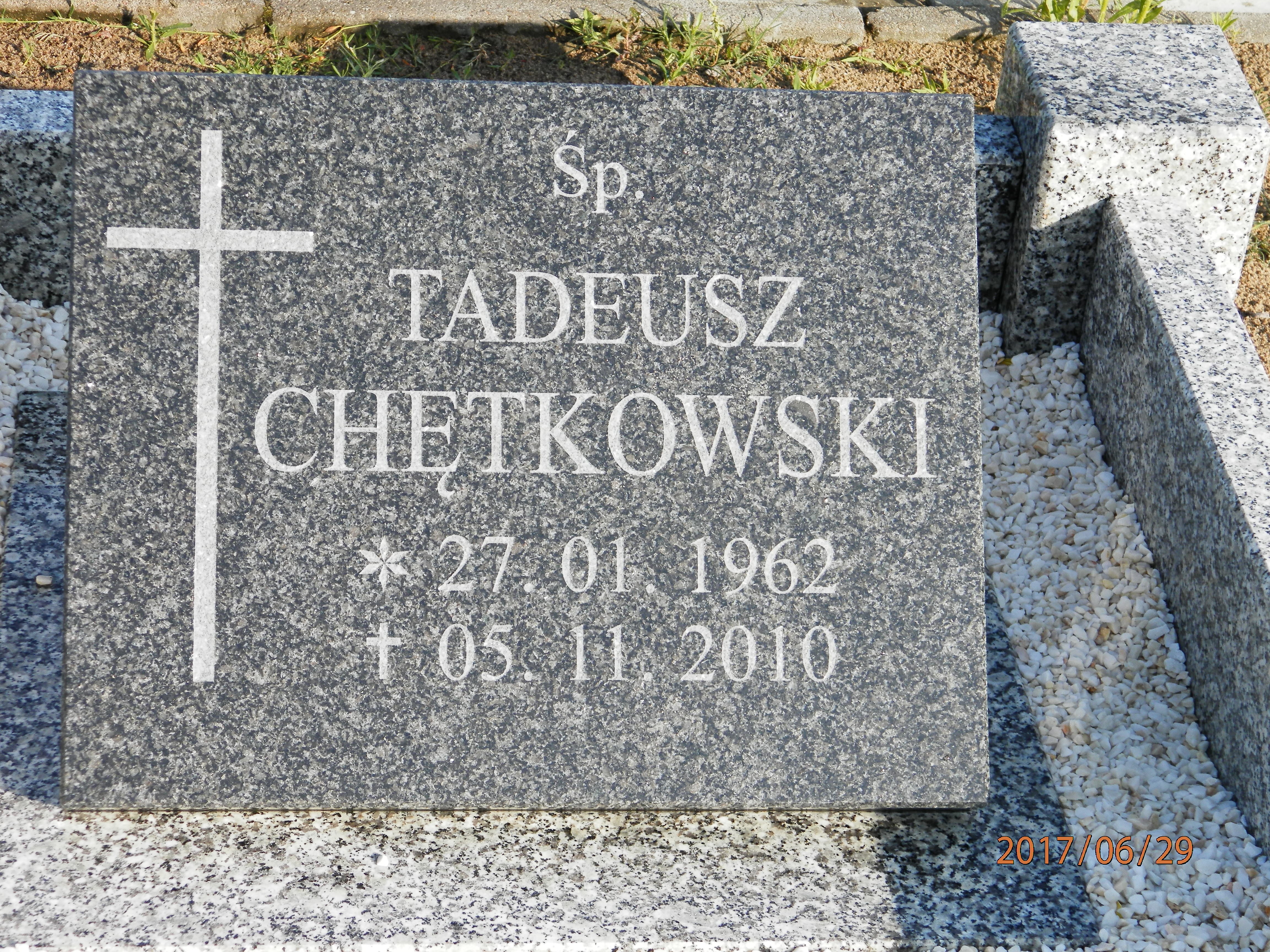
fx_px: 3008
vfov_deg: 18.0
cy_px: 476
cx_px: 635
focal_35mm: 82
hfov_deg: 23.8
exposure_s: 1/200
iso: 80
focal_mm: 14.6
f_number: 4.2
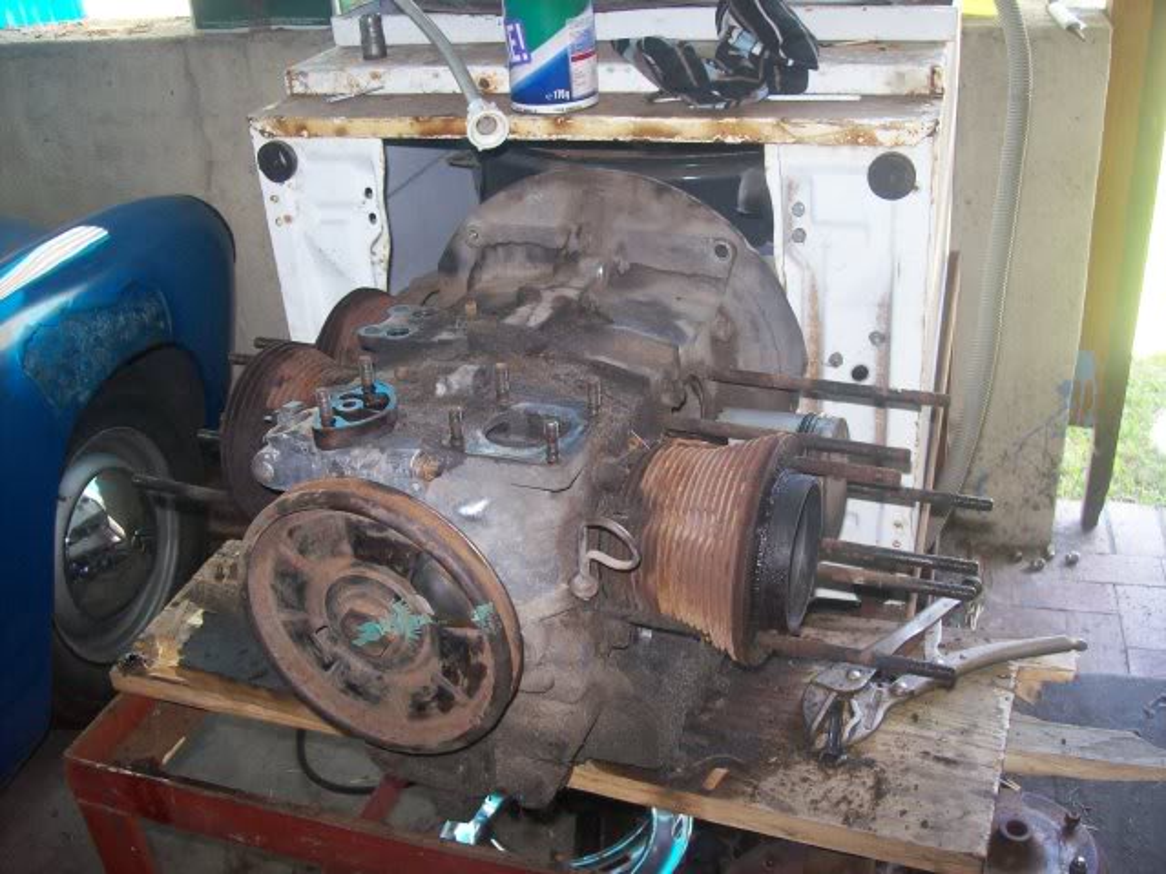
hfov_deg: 51.4
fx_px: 1212
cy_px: 437
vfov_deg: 39.6
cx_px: 583
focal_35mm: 36
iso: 200
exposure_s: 1/64
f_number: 2.7
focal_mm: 6
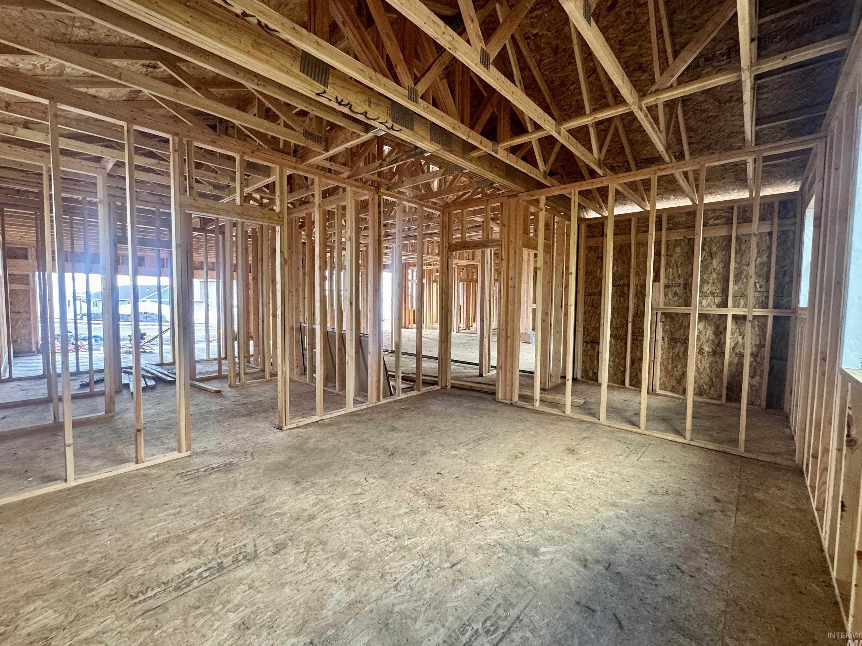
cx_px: 435
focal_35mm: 15
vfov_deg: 81.7
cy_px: 321
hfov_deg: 98.2
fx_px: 374
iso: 250
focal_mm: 2.22
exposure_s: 1/99
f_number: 2.2
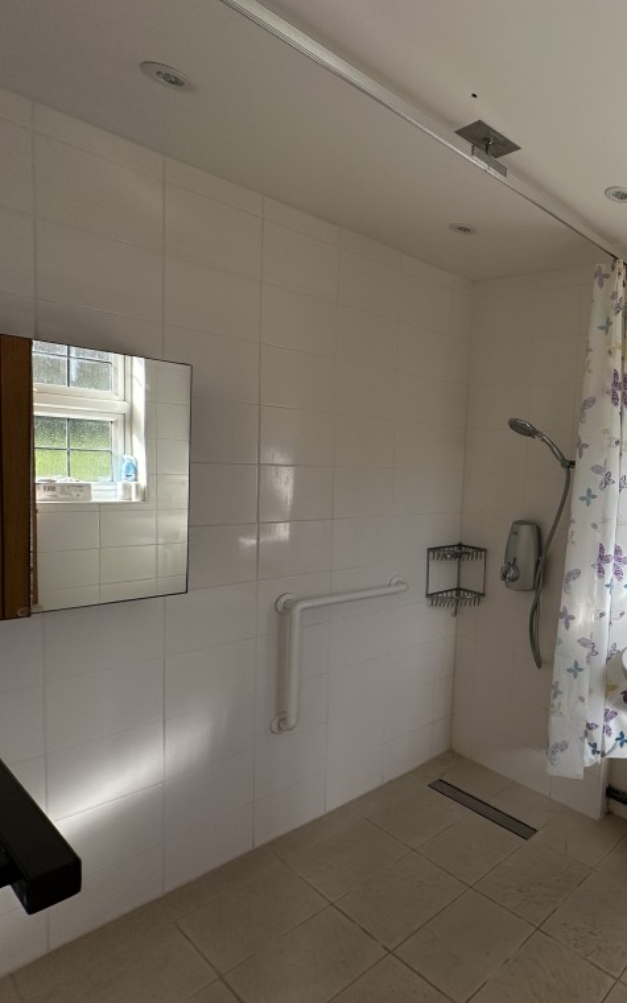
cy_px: 503
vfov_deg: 85.1
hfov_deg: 47.8
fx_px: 547
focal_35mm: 20
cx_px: 645
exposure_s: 1/248
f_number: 2.2
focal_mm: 2.22
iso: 40
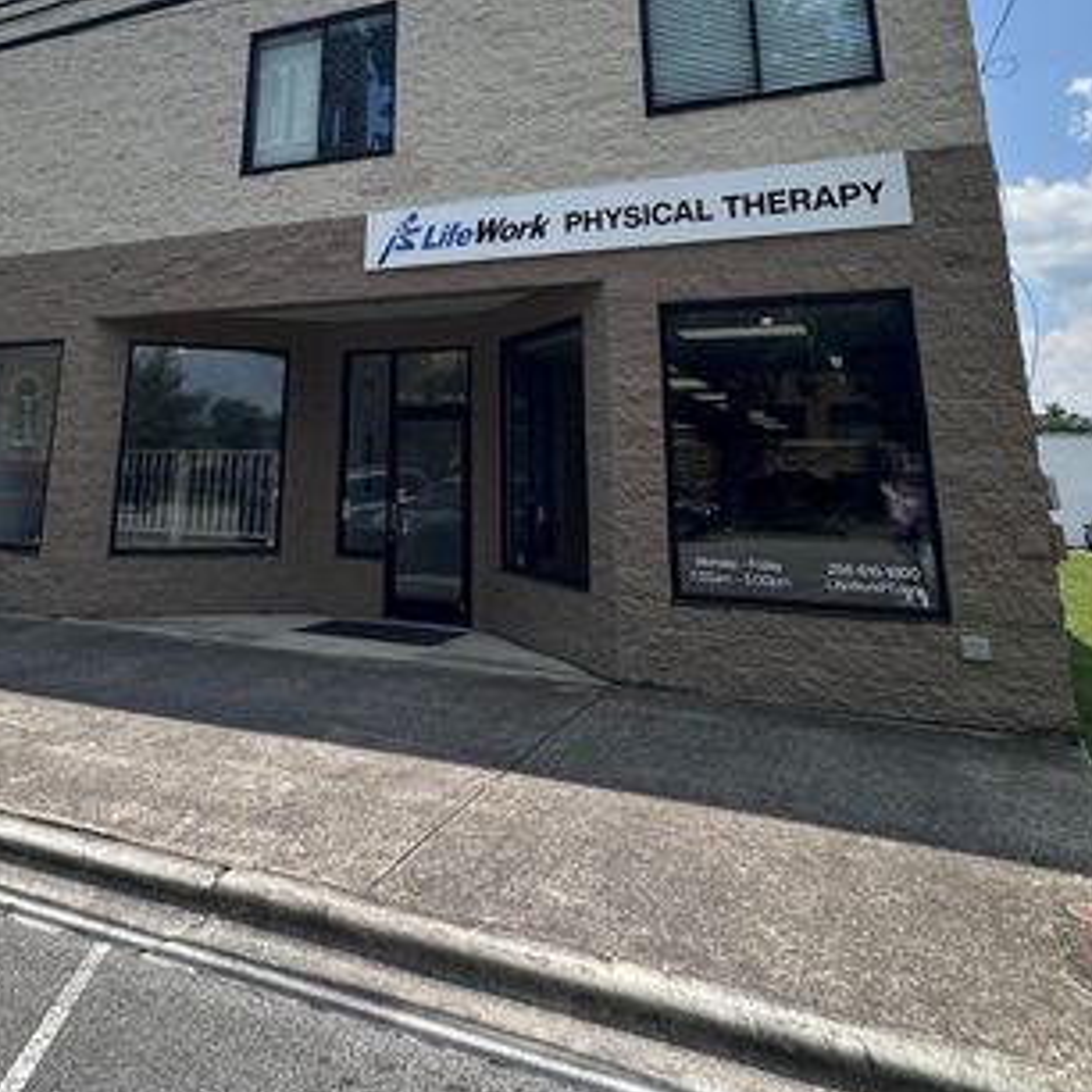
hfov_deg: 58.2
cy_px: 212
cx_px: 400
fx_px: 964
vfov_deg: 54.8
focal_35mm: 27
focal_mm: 2.22
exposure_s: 1/1742
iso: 50
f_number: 2.2
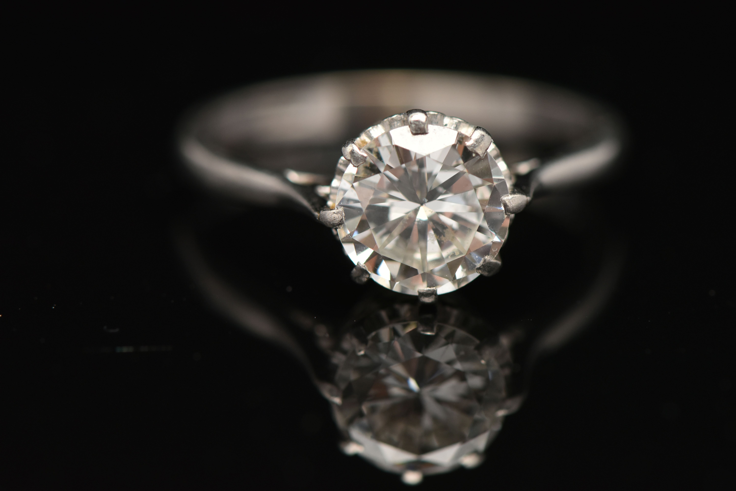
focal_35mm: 158
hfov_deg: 13.0
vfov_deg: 8.7
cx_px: 368
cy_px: 246
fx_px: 3220
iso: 400
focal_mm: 105
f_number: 8
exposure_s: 1/100
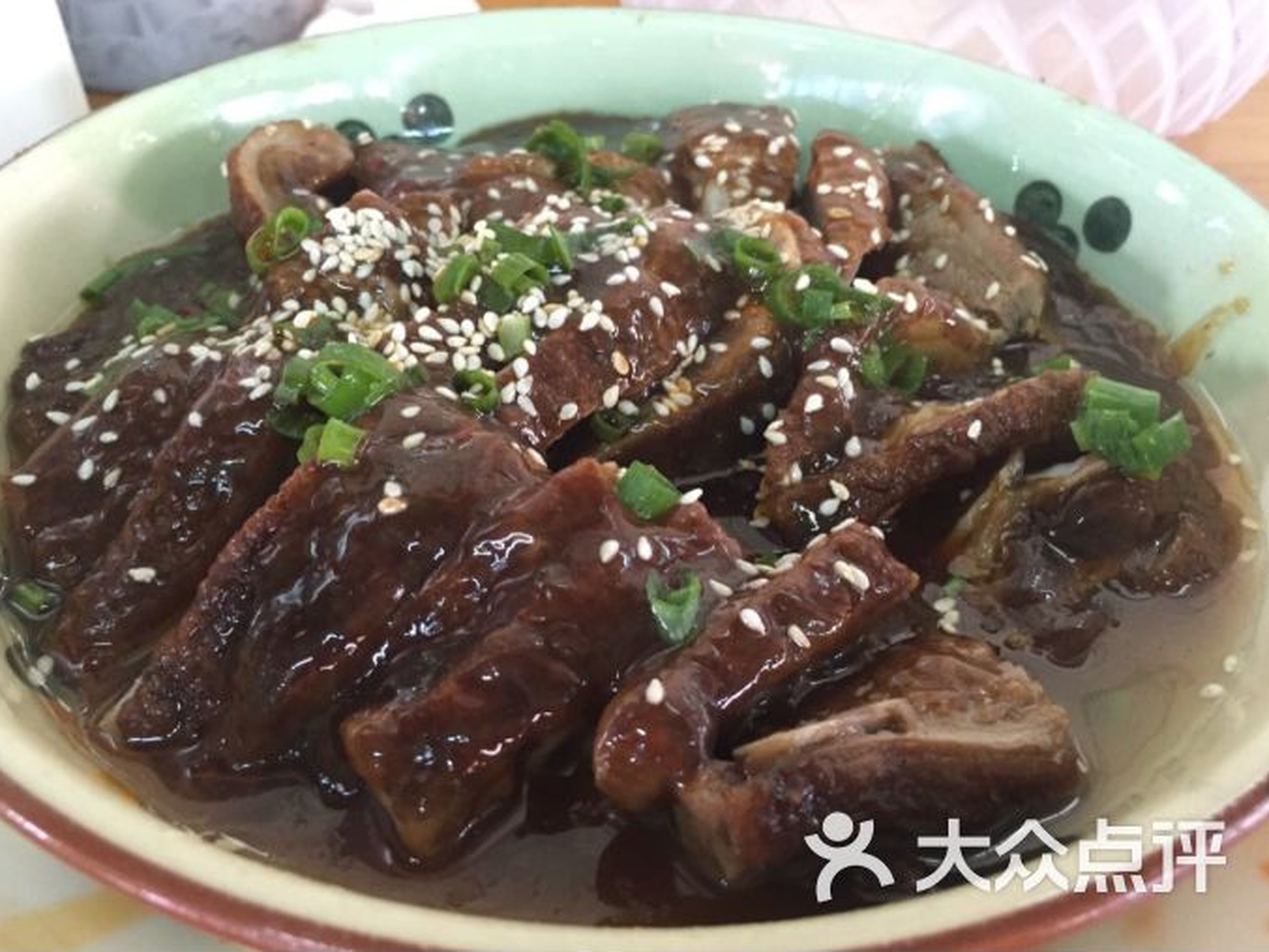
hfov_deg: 59.9
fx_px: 1100
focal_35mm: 30
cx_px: 619
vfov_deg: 46.8
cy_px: 462
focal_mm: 4.15
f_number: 2.2
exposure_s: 1/20
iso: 250
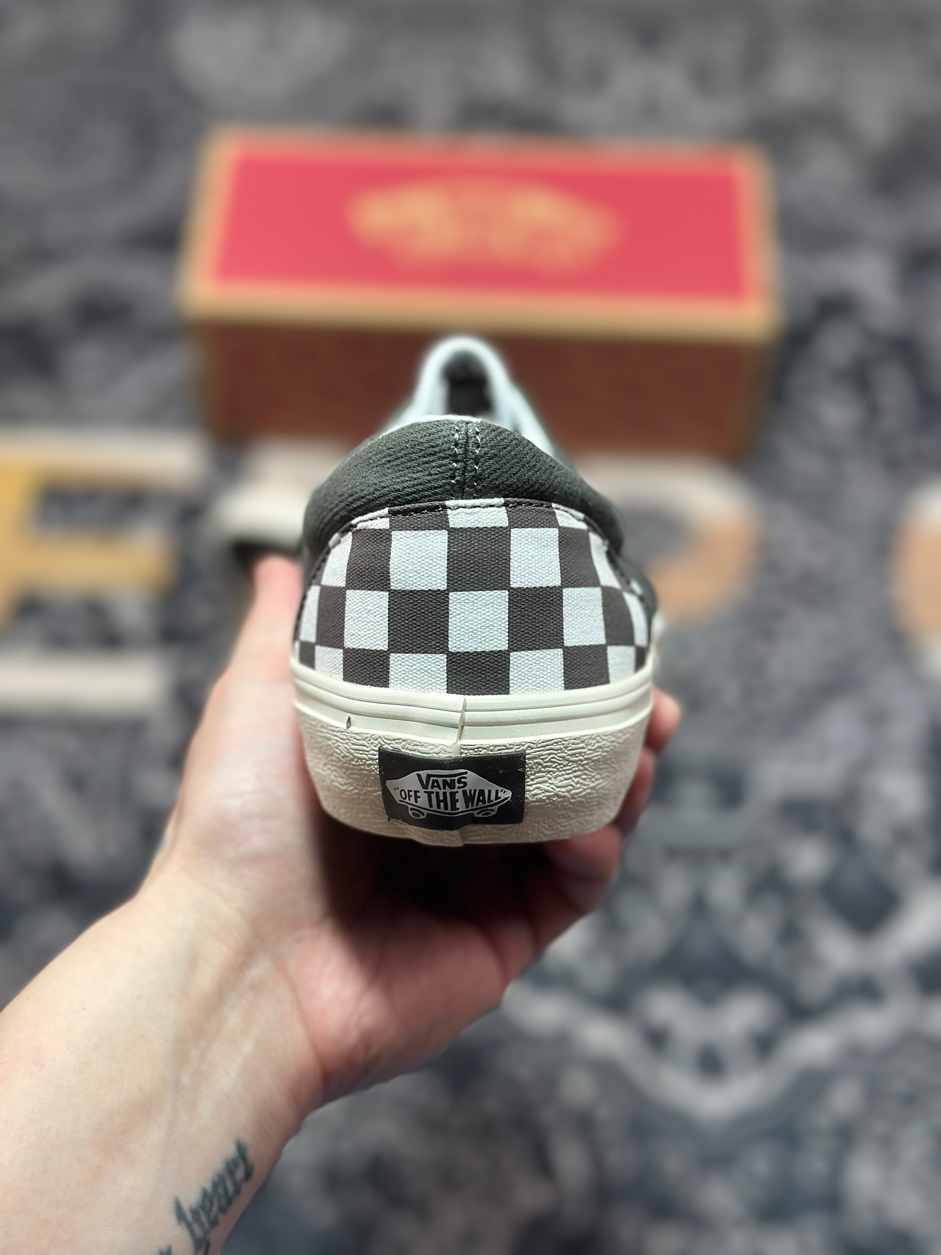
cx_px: 470
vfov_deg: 39.7
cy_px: 628
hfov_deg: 30.3
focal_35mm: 48
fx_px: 1740
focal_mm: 6.86
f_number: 1.78
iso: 80
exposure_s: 1/283
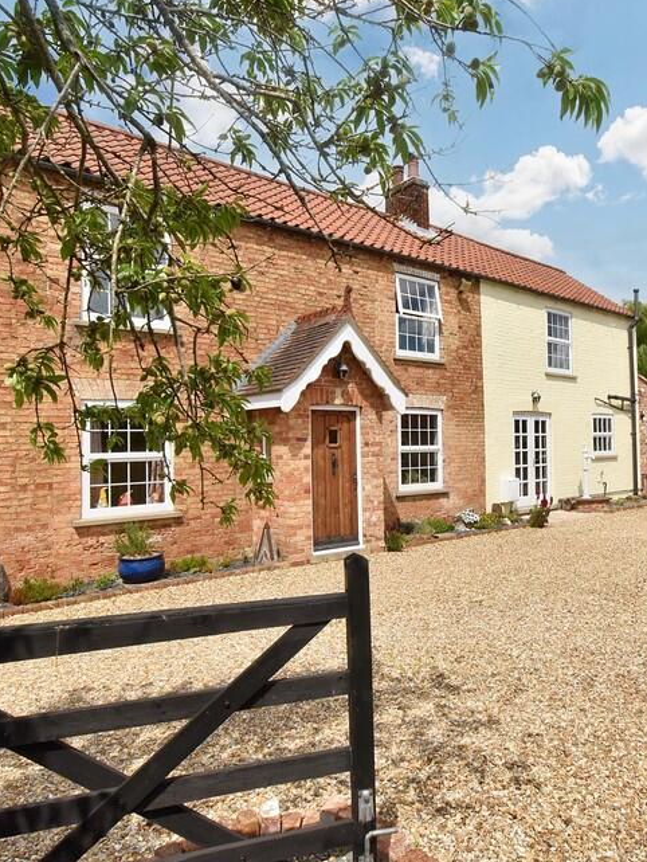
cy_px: 429
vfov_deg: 73.9
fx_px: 573
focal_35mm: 23
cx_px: 423
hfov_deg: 57.8
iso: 800
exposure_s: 1/1000
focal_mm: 10
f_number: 16
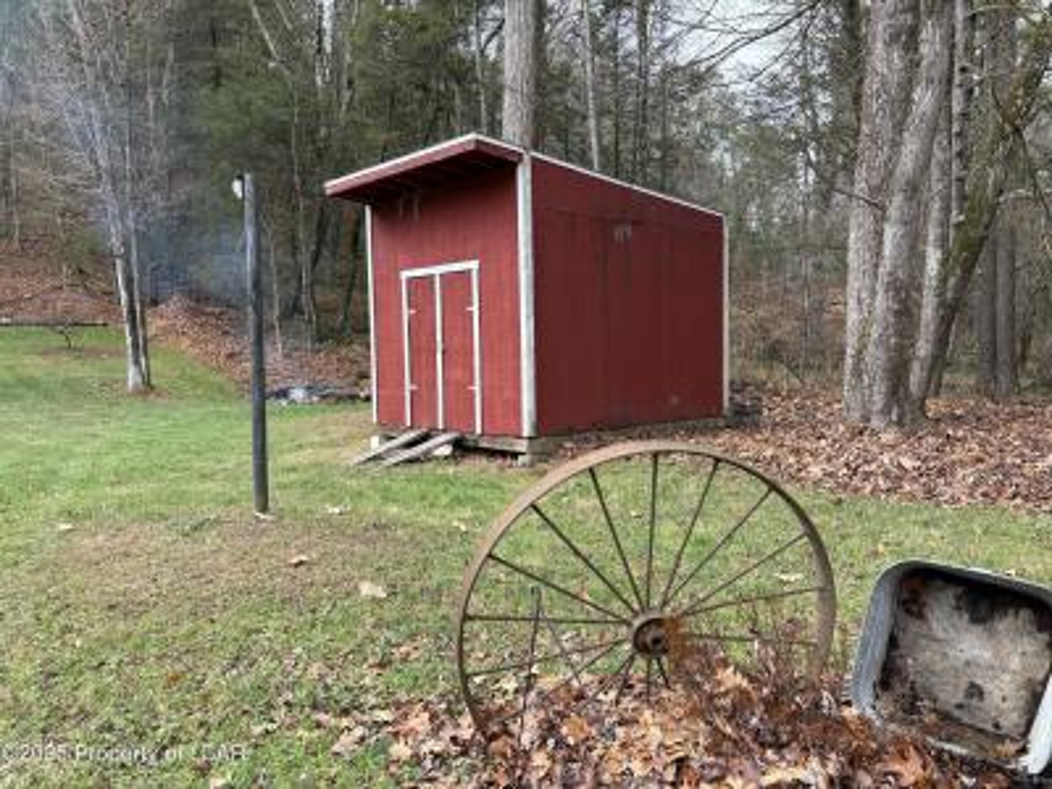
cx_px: 526
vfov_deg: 53.1
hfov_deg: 67.3
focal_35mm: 26
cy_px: 394
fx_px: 790
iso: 32
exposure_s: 1/129
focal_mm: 5.96
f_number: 1.6
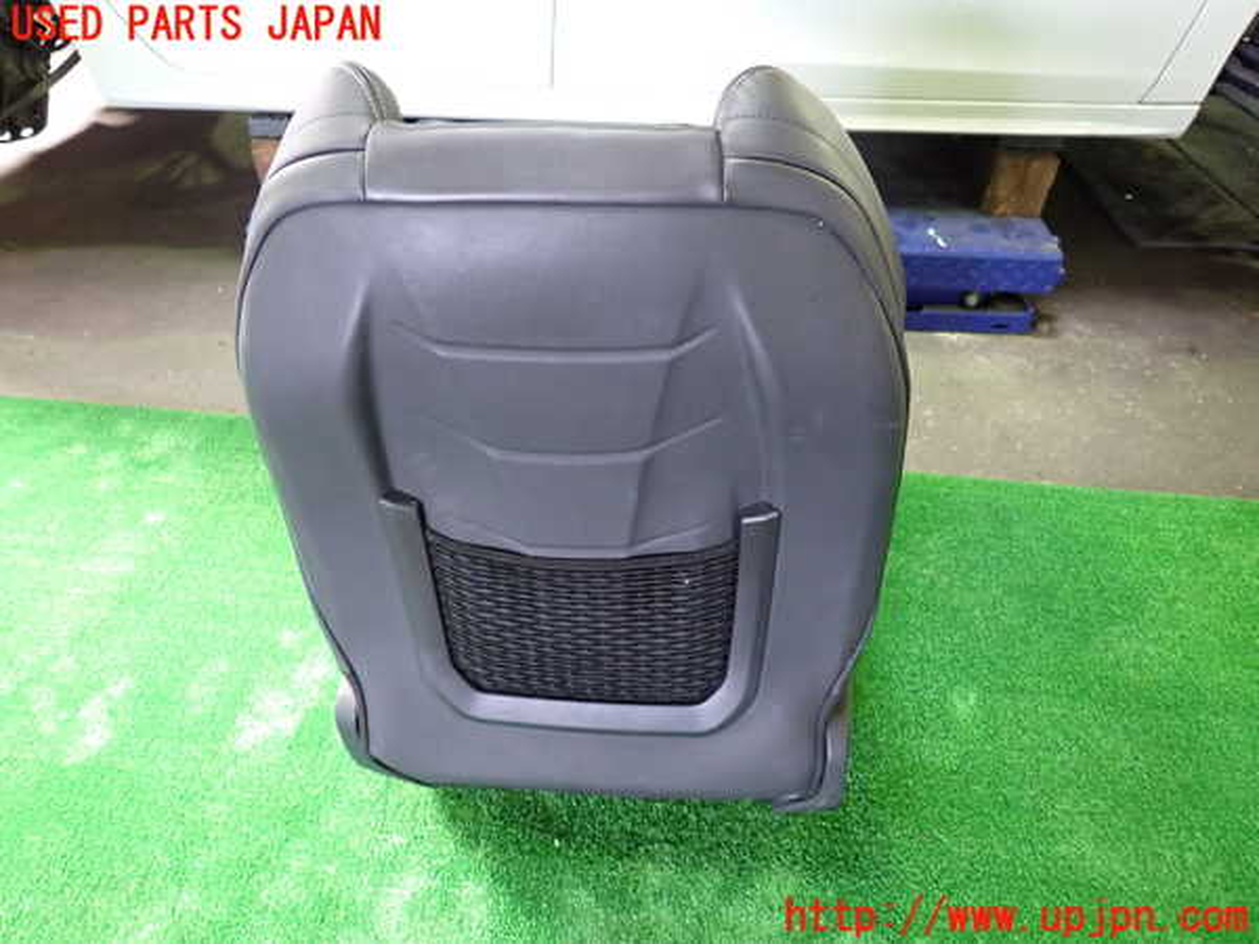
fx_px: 909
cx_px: 630
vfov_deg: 54.9
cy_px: 472
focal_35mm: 25
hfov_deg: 69.4
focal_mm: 4.5
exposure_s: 1/30
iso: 500
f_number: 2
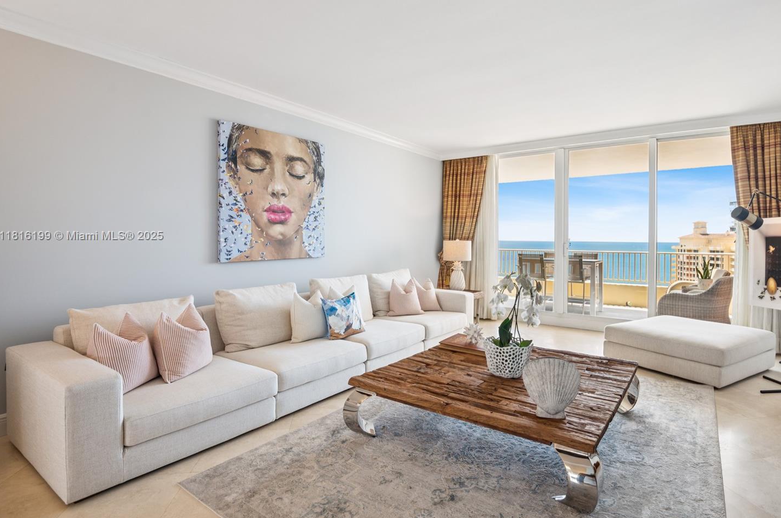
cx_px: 425
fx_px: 412
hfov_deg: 86.8
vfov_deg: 64.3
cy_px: 237
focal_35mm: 19
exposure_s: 1/100
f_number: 8
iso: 250
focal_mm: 17
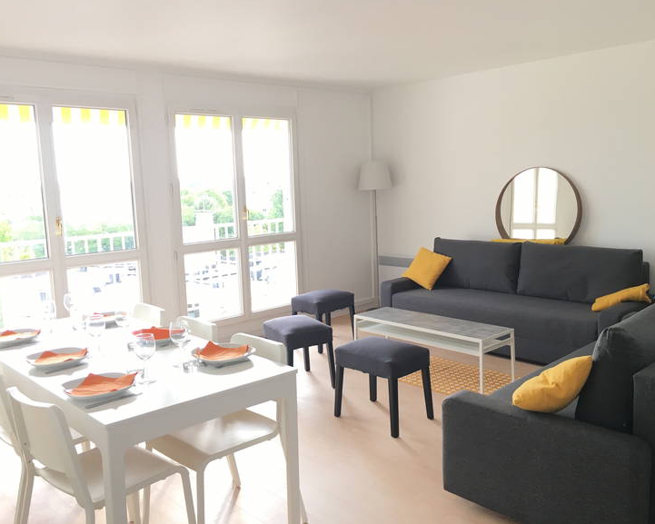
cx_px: 321
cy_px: 260
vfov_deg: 47.1
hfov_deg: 57.2
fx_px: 601
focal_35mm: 31
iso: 25
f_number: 2.2
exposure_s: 1/33
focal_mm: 4.15
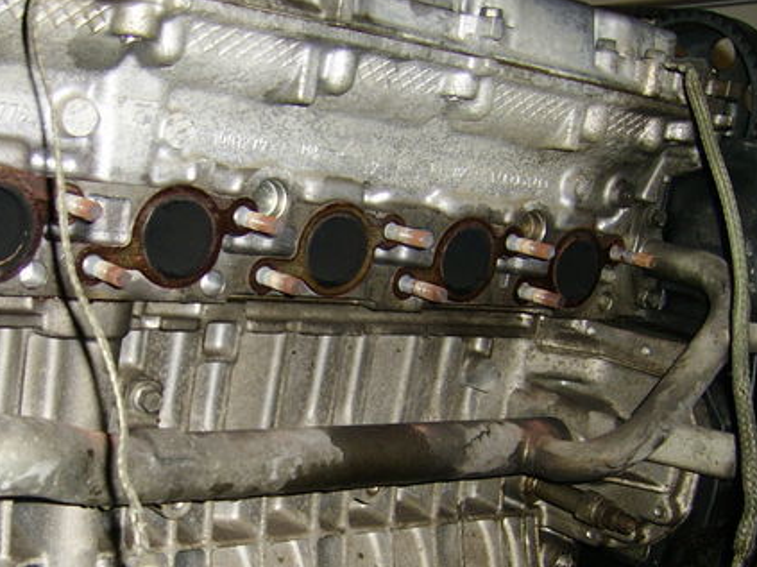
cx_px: 218
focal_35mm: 53
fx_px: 1159
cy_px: 381
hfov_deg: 35.6
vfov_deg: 27.3
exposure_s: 1/30
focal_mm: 5.95
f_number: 2.8
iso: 100
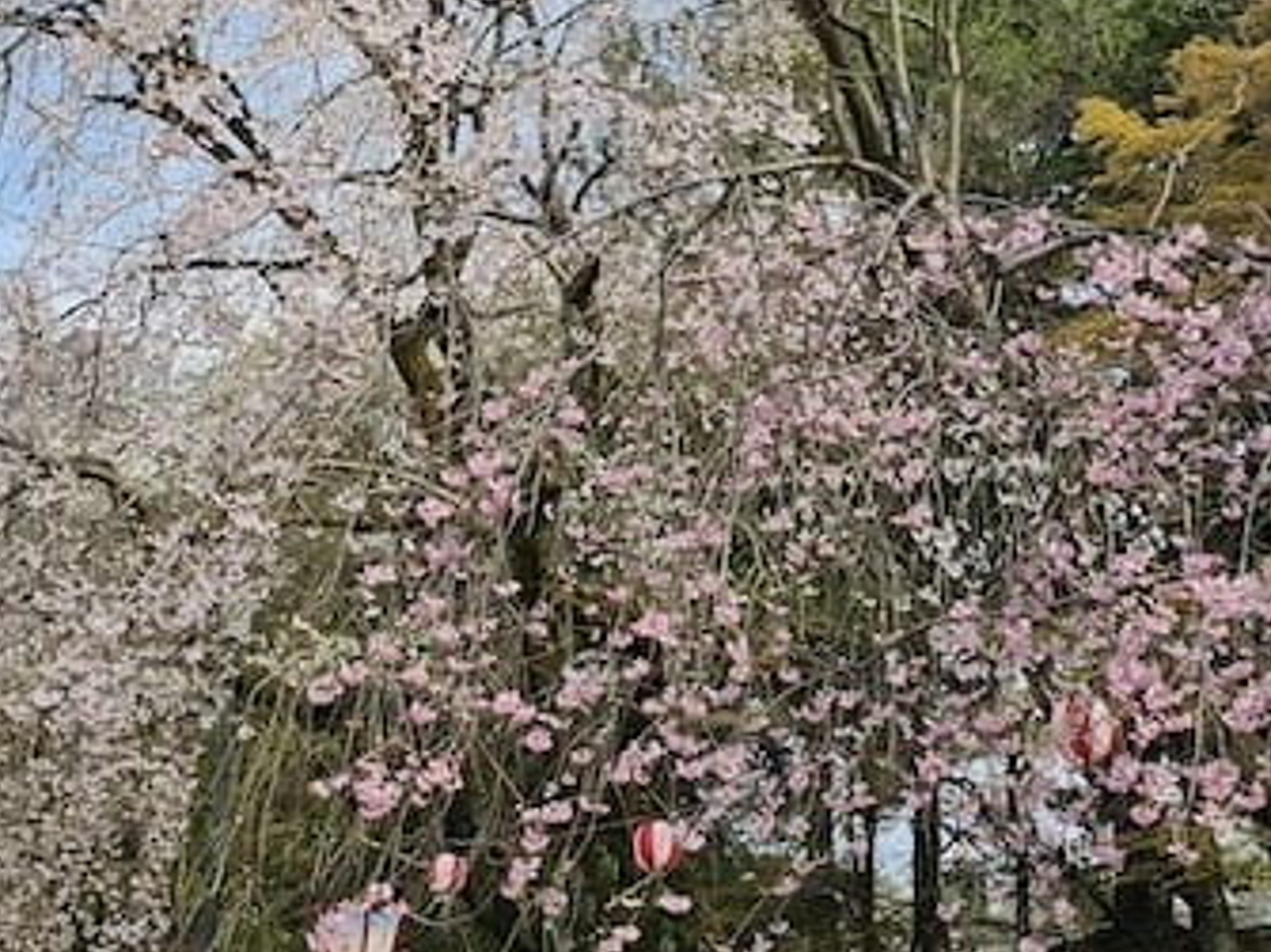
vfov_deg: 26.2
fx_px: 2019
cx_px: 728
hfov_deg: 34.9
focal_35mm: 55
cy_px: 220
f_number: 1.7
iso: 10
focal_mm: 6.3
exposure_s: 1/752
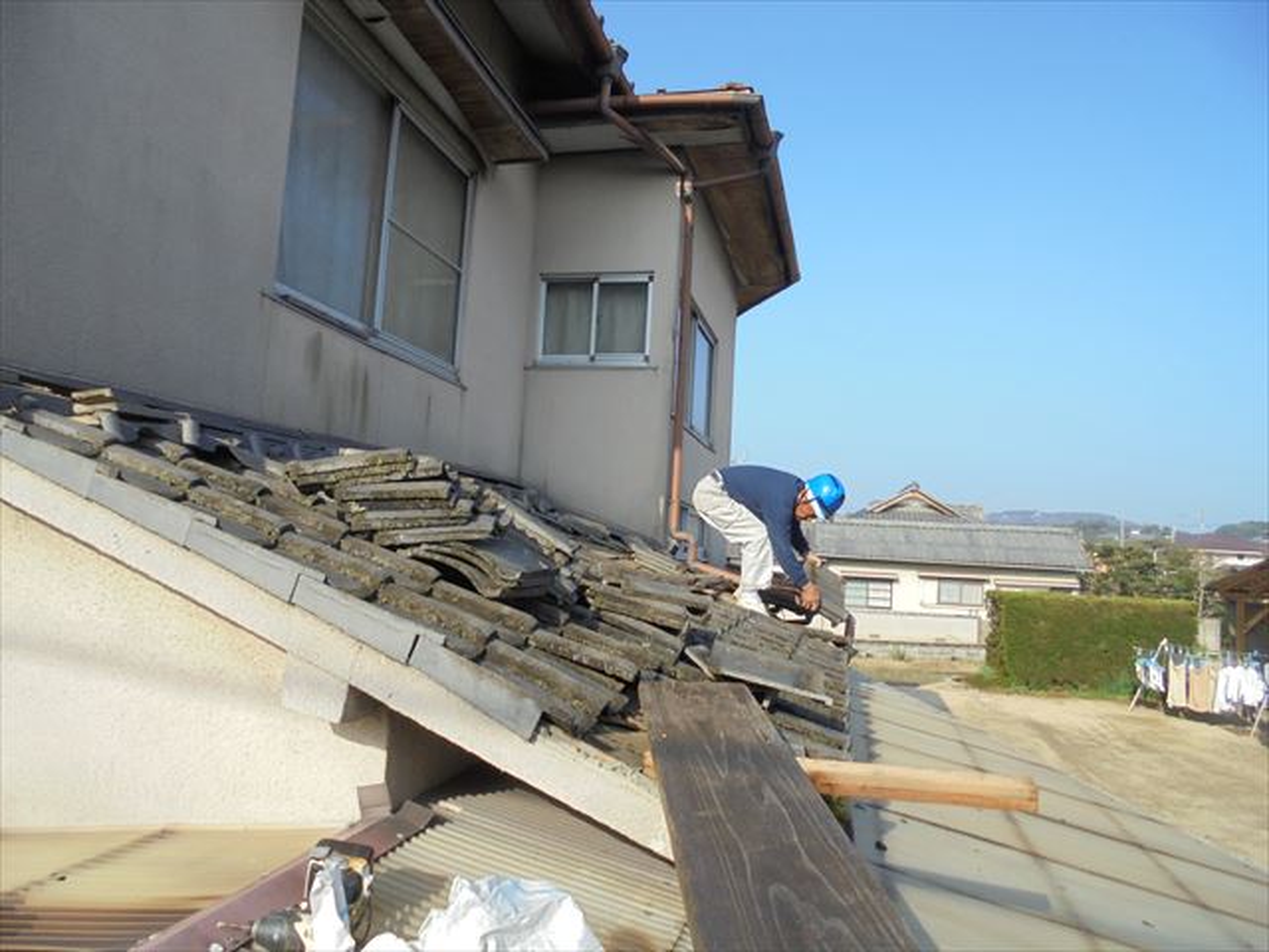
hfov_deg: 67.3
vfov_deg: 53.1
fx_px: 953
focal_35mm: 26
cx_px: 634
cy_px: 476
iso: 100
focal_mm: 4.6
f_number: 3.5
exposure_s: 1/800
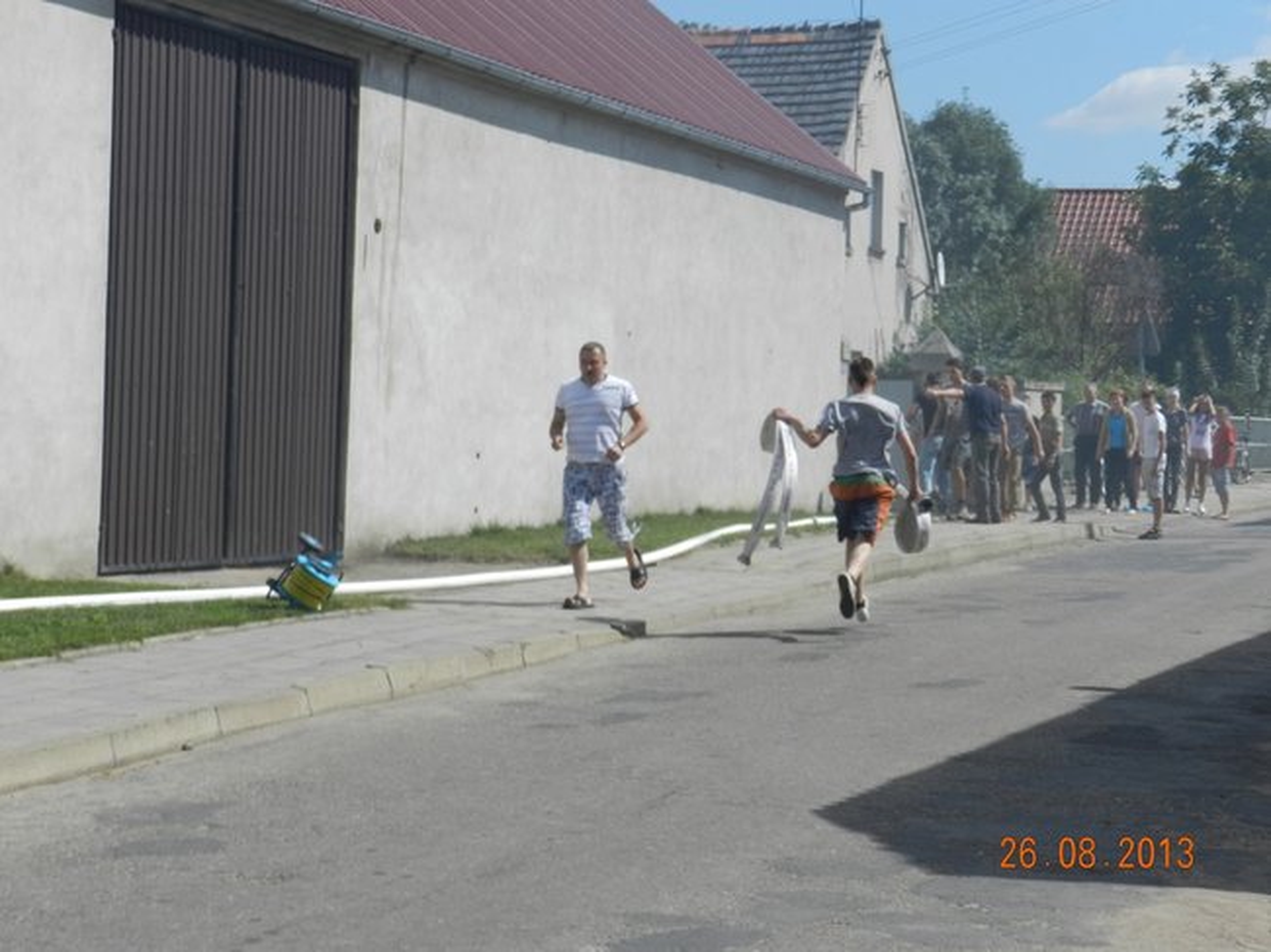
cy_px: 476
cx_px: 636
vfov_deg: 17.6
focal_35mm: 84
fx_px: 3083
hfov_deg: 23.3
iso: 160
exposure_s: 1/1500
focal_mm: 14.9
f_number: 4.4
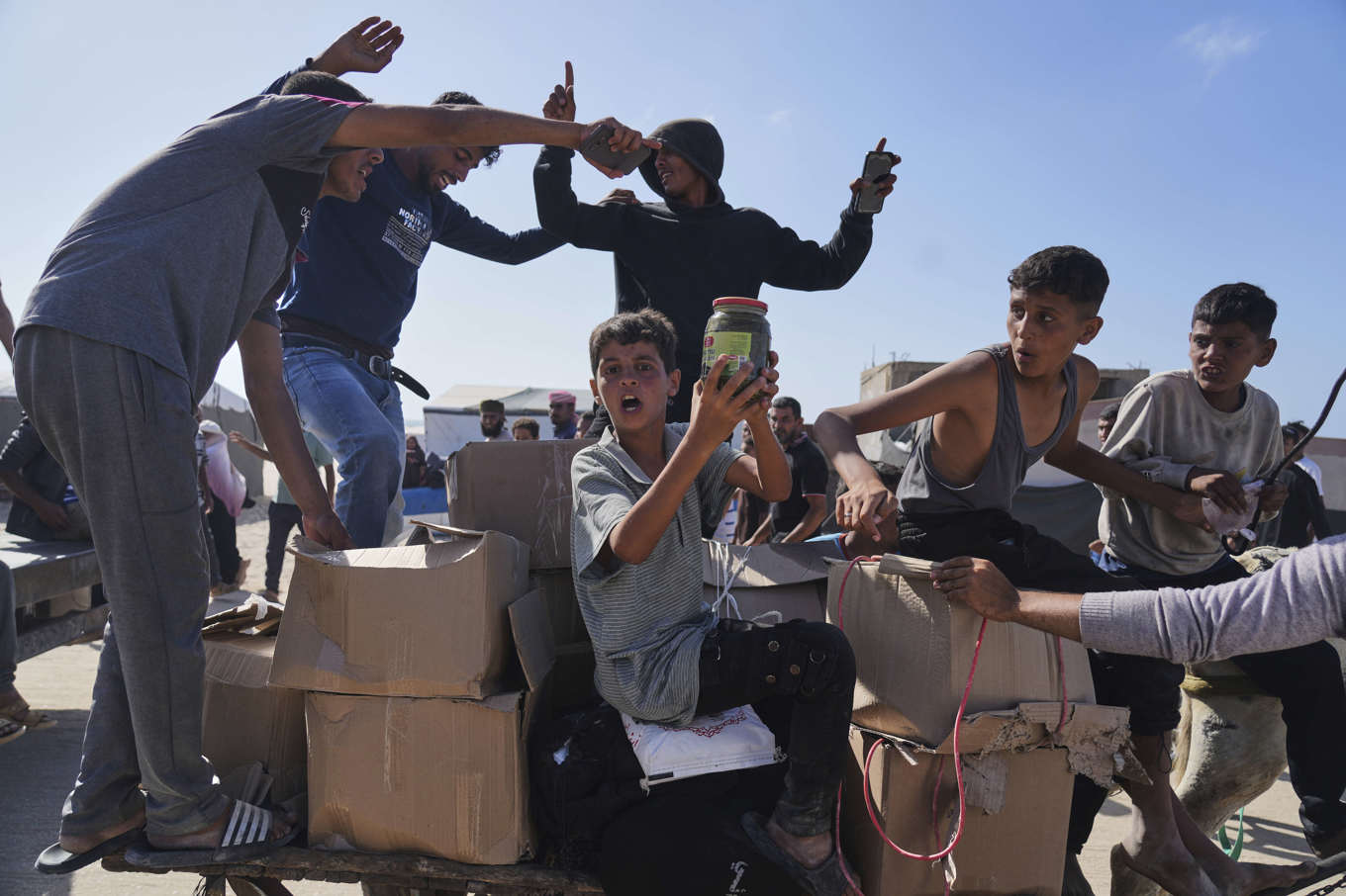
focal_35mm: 24
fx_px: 897
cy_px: 448
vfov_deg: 53.1
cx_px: 673
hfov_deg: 73.8
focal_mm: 24
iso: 125
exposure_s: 1/1600
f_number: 4
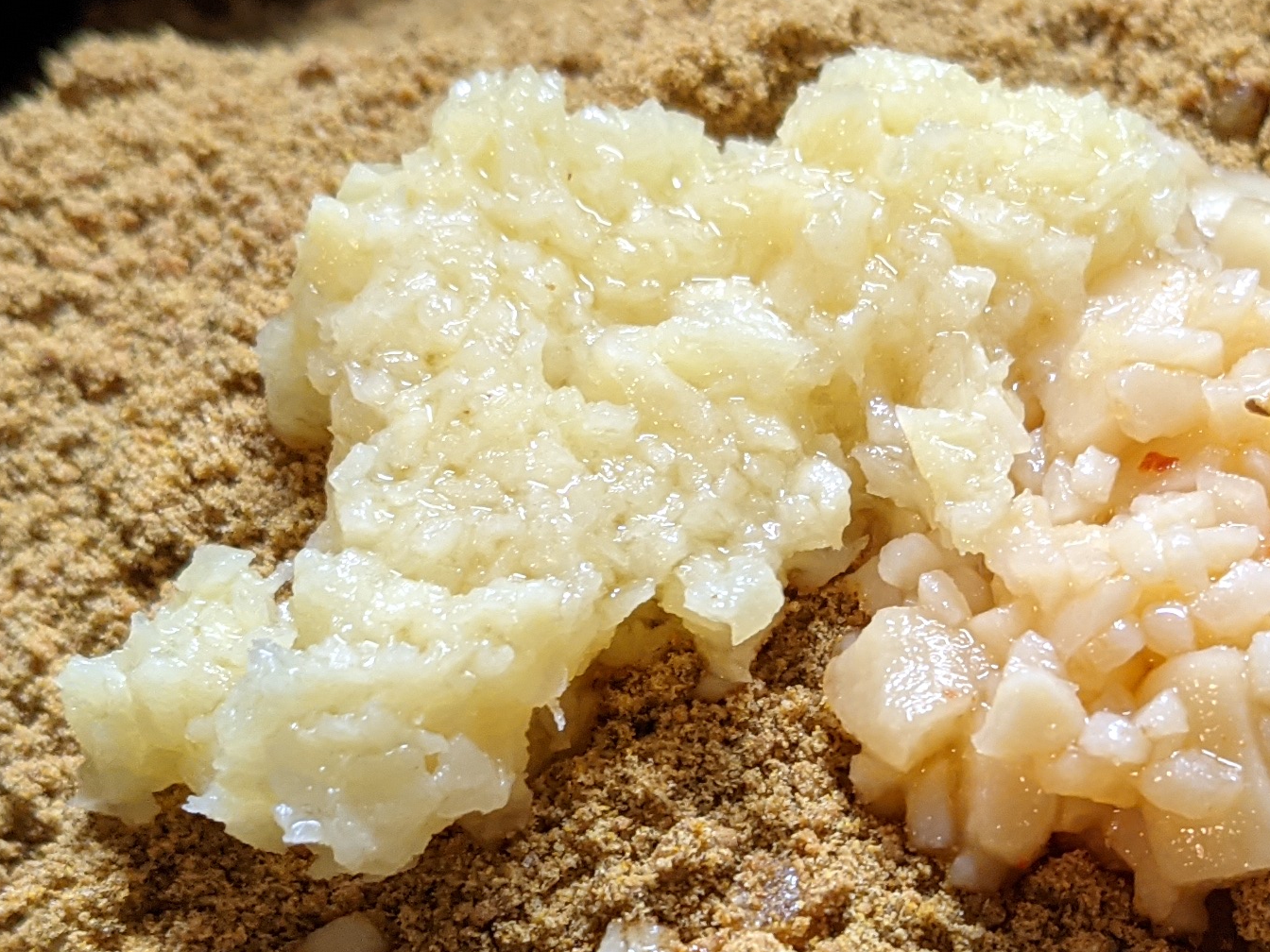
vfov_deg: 17.9
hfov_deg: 23.9
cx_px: 965
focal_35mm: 81
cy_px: 845
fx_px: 2972
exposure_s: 1/23.8
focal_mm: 4.38
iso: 100
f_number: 1.73
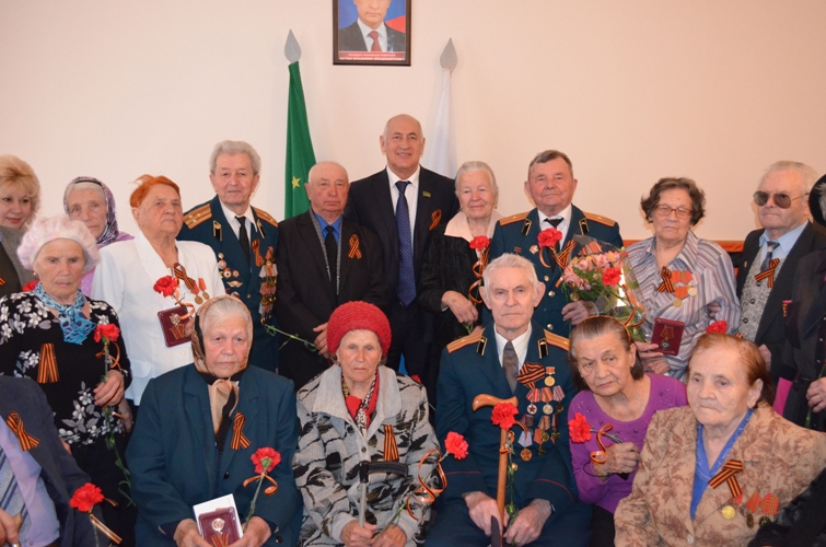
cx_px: 413
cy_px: 274
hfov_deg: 53.2
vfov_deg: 36.7
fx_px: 824
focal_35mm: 36
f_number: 4
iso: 3200
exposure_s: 1/60
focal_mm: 24
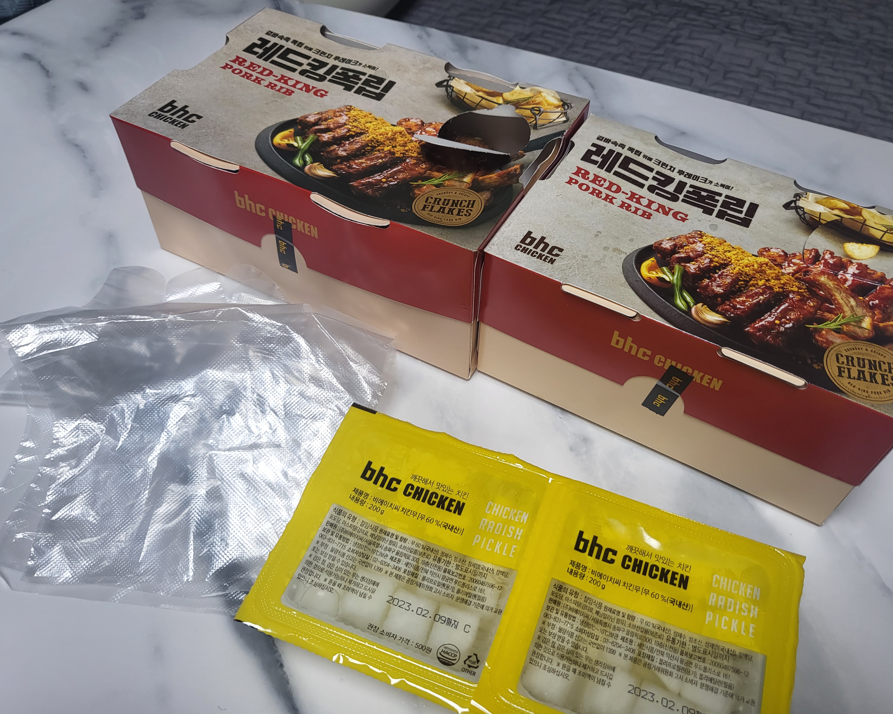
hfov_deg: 62.2
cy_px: 365
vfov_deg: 51.5
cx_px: 442
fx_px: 740
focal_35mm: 28
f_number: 1.8
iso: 80
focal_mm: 4.25
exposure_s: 1/120
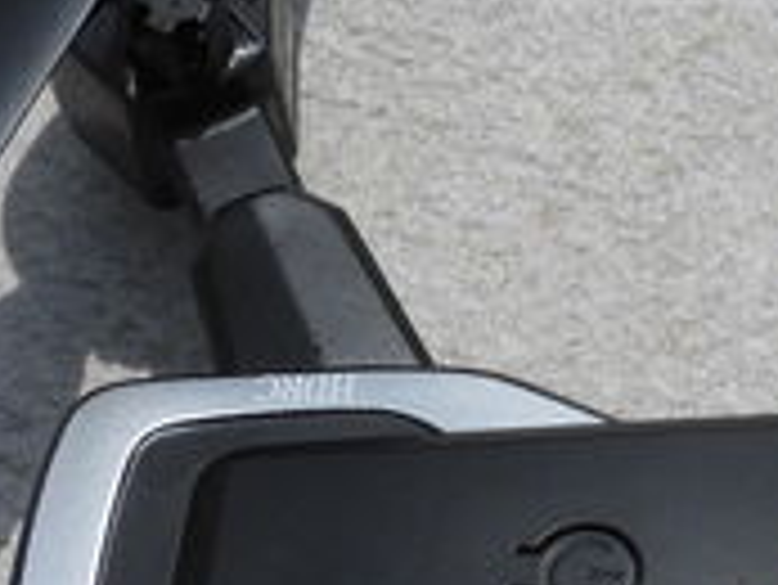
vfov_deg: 2.7
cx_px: 863
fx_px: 12347
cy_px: 711
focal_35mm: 549
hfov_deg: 3.6
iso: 100
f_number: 4.8
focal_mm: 17
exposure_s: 1/1600
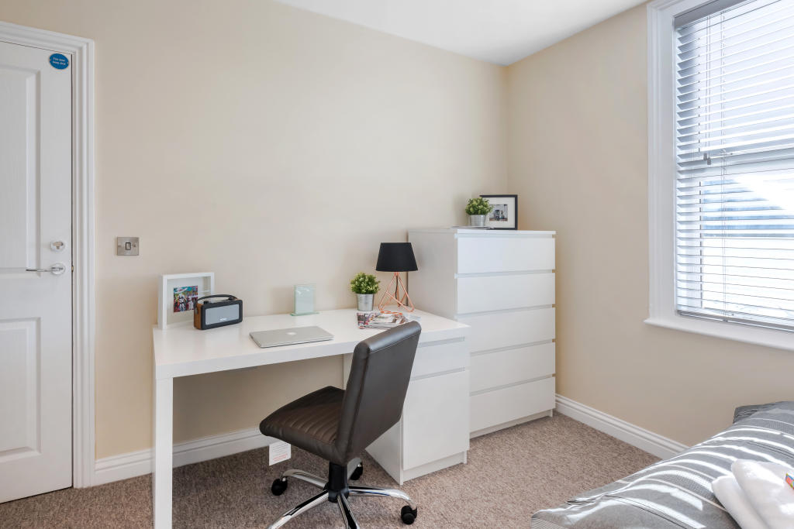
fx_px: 353
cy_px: 264
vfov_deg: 73.8
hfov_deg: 96.7
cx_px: 397
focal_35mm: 16
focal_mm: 16
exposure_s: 1/30
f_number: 14
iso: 320
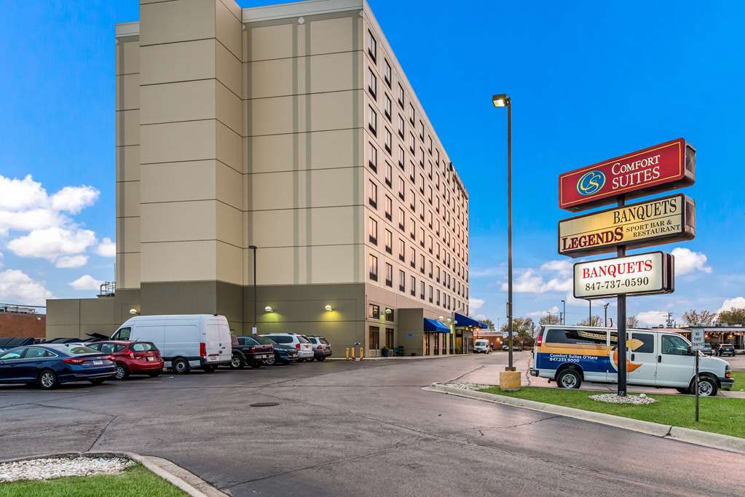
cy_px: 248
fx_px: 352
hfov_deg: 93.3
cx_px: 372
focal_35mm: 17
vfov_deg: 70.5
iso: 320
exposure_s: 1/10
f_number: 8
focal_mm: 17
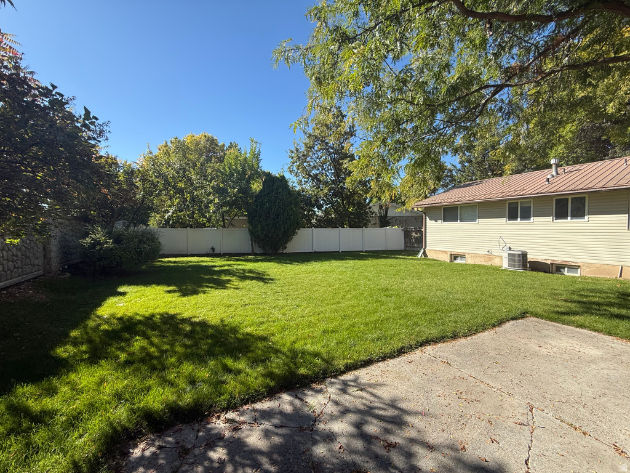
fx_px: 255
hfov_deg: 102.1
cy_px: 236
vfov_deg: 85.7
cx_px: 315
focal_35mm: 14
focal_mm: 2.22
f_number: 2.2
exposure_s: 1/709
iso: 50
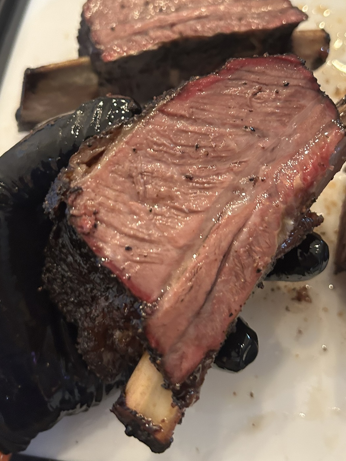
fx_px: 506
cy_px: 159
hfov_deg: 37.6
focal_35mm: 38
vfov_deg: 48.3
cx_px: 205
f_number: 1.5
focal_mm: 5.7
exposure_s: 1/40
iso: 400
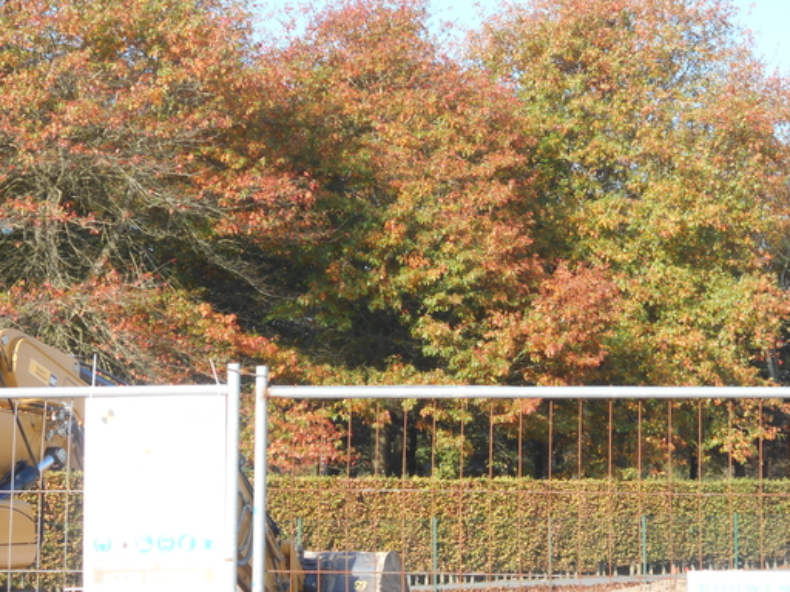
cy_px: 250
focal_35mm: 89
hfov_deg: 22.0
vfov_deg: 16.6
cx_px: 423
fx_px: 2031
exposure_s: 1/250
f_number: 5.8
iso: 180
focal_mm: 13.5
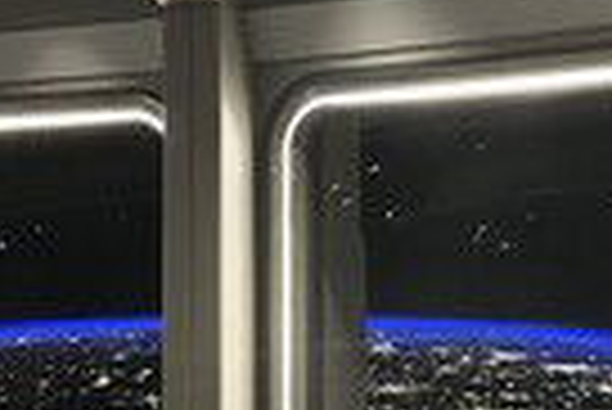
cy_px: 189
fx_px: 1872
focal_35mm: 110
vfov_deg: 12.5
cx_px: 472
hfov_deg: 18.4
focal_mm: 6.86
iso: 1600
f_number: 1.78
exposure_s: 1/30
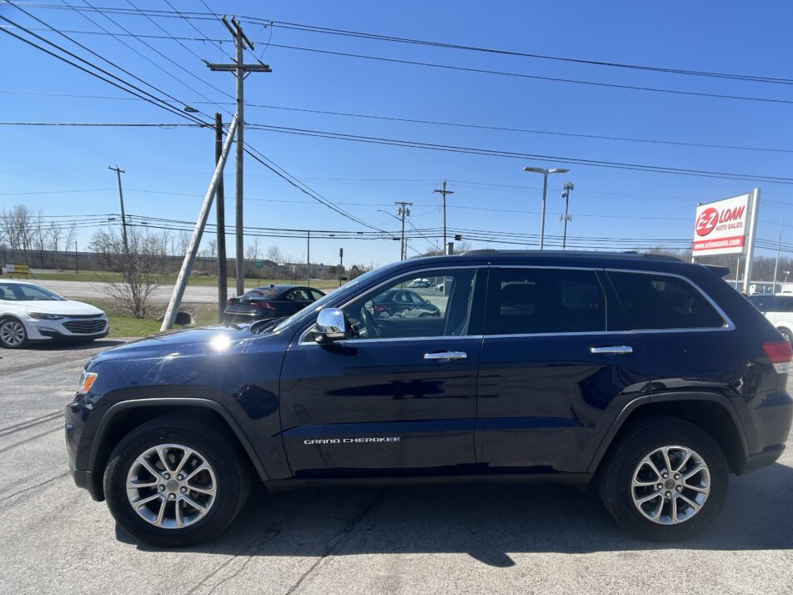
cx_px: 426
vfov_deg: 49.7
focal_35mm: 28
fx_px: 641
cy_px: 319
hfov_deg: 63.4
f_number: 1.5
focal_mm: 5.7
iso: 50
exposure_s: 1/3077
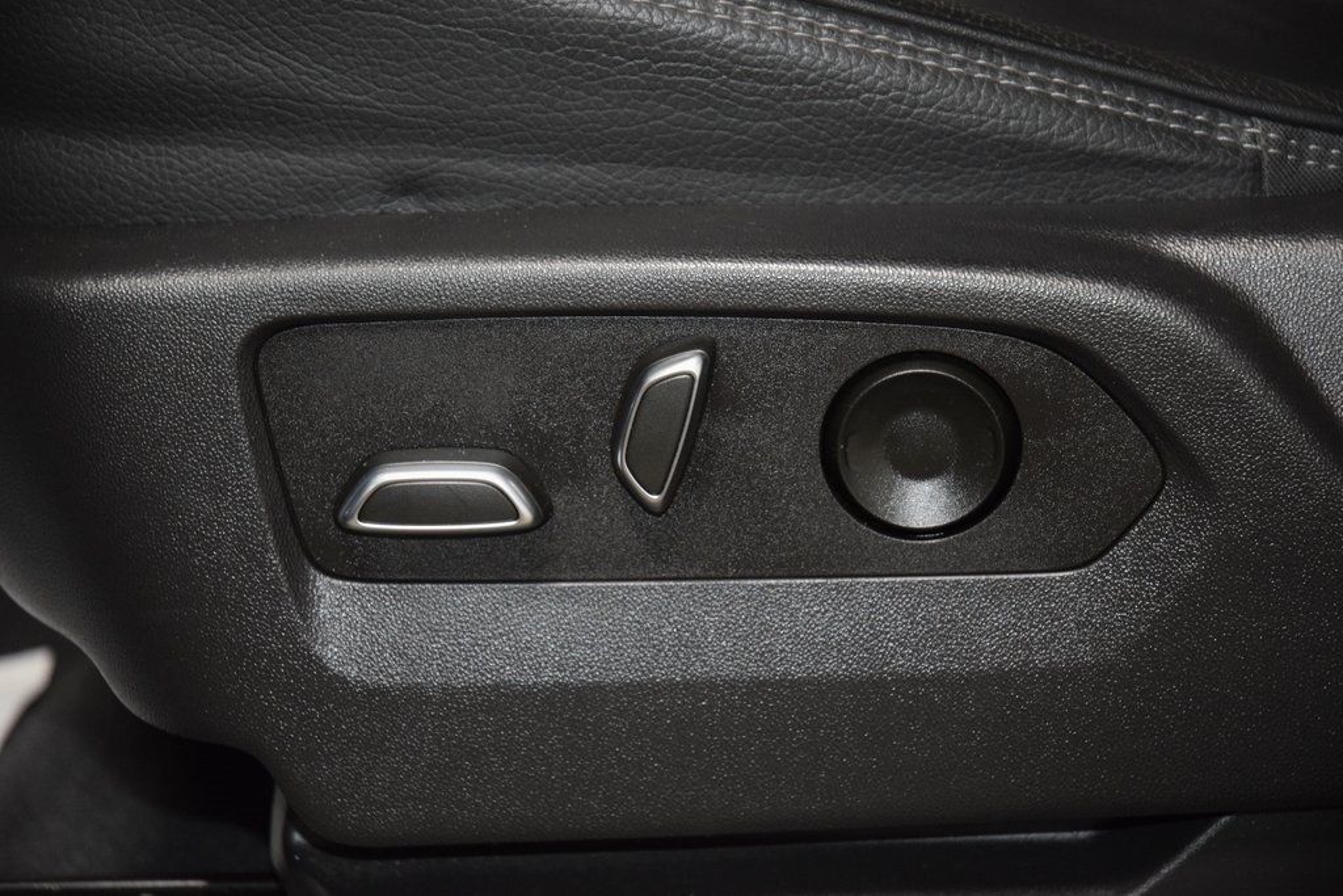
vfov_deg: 13.0
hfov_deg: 19.5
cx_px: 672
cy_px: 448
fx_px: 3917
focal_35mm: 105
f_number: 4.5
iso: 2500
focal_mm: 70
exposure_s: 1/60
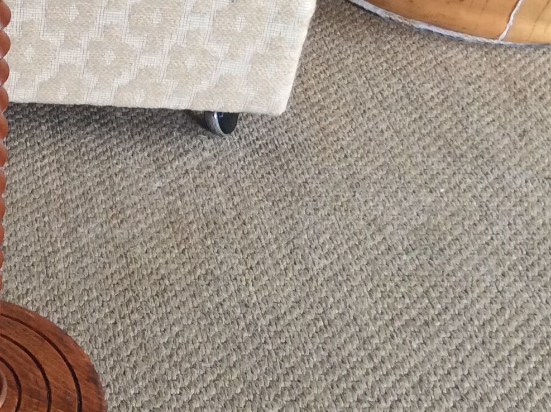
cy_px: 3
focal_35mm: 84
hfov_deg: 22.1
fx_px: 1336
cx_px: -42
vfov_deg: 17.2
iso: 64
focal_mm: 3.3
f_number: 2.4
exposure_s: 1/25
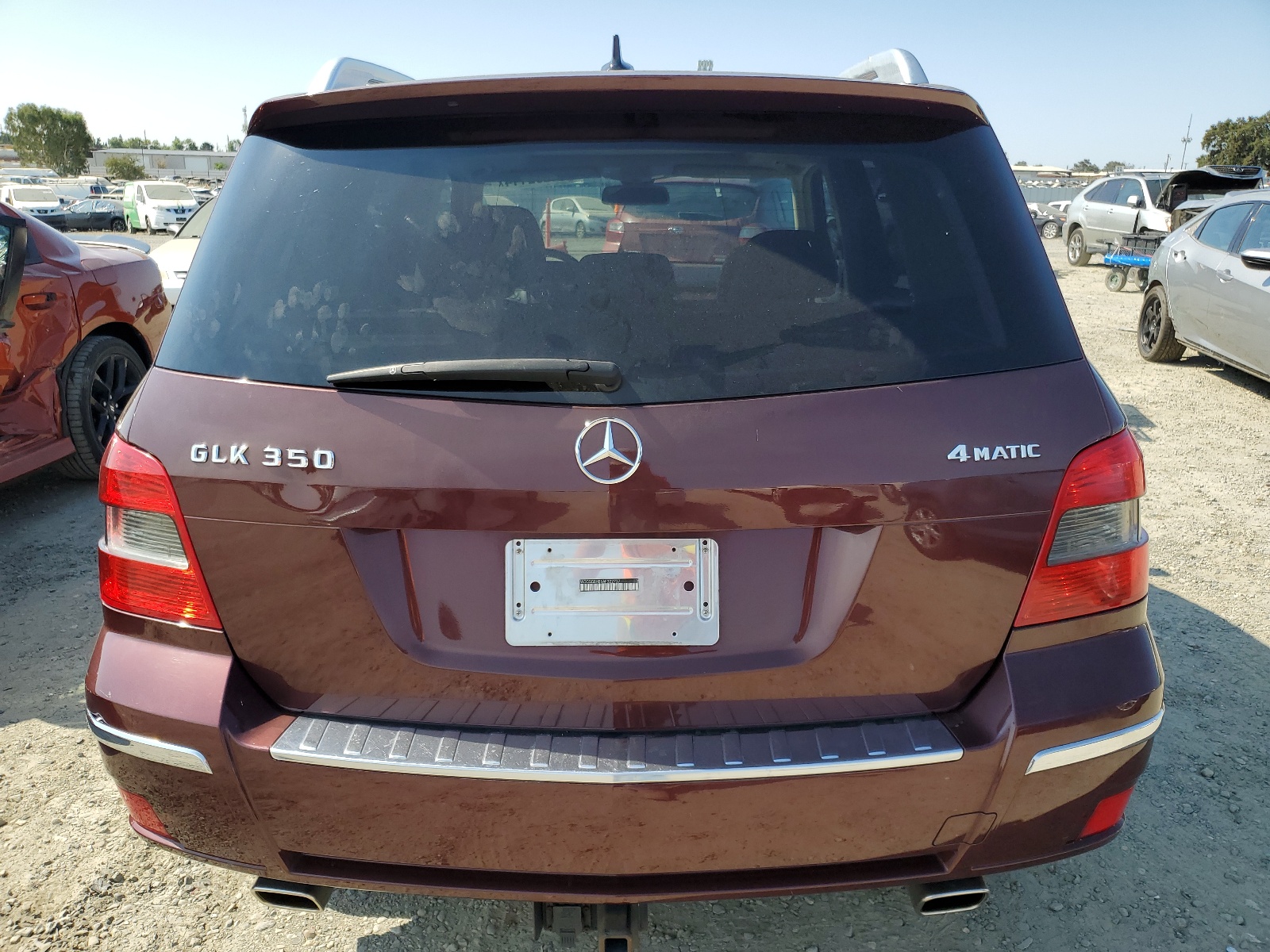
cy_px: 476
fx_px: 954
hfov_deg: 67.3
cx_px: 635
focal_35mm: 26
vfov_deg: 53.1
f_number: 1.5
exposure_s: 1/2000
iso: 50
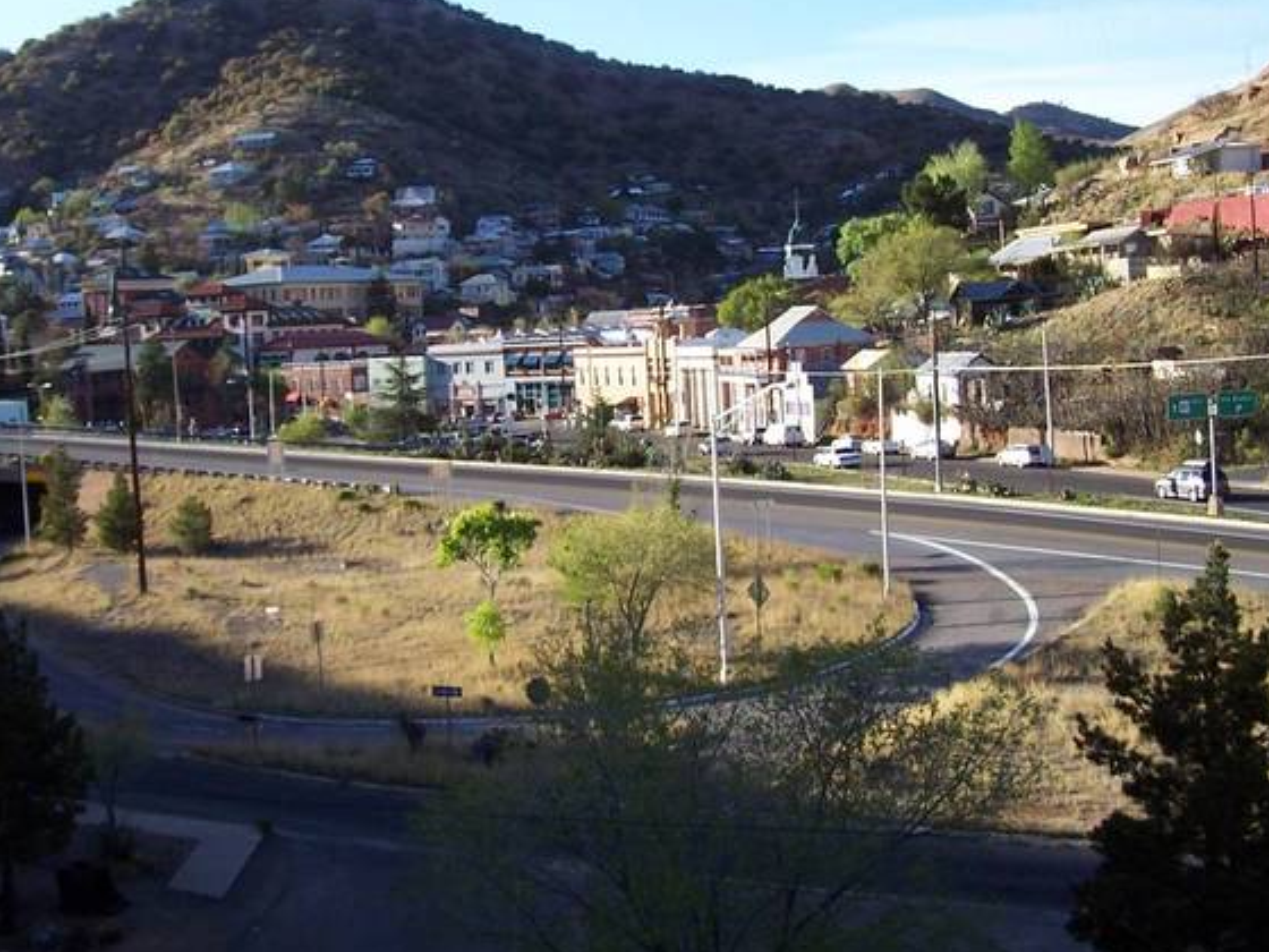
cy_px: 347
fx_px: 2016
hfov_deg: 34.9
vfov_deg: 26.5
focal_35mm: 55
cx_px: 546
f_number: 2.8
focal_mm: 6.3
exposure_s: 1/500
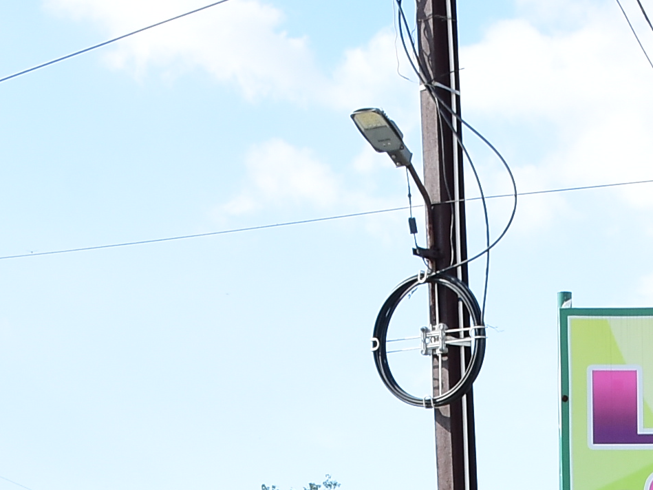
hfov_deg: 15.9
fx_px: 2321
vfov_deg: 11.1
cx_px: 555
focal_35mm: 123
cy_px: 917
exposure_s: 1/125
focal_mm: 18
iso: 160
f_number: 9
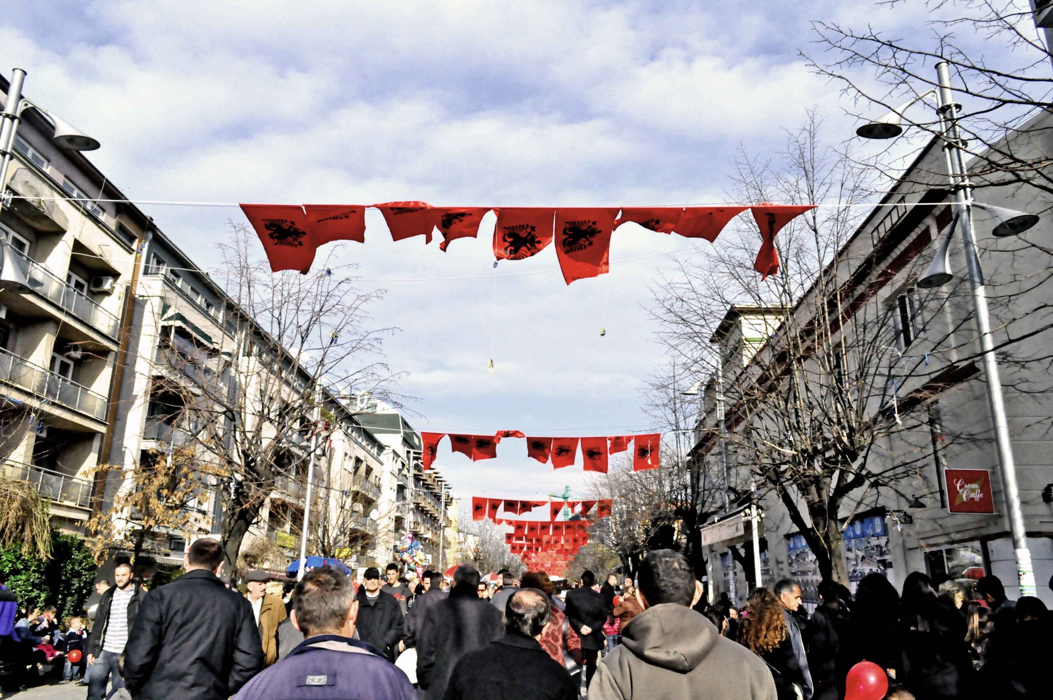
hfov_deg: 67.4
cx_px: 526
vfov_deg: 47.8
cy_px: 350
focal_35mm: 27
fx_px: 789
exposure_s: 1/1000
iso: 3200
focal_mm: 18
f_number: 22
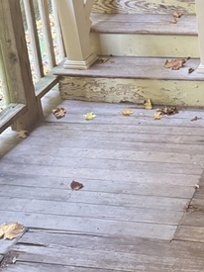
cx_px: 274
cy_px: -4
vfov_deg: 27.2
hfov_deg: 19.9
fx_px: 527
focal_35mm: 67
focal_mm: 6.76
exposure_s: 1/60
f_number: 1.78
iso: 400
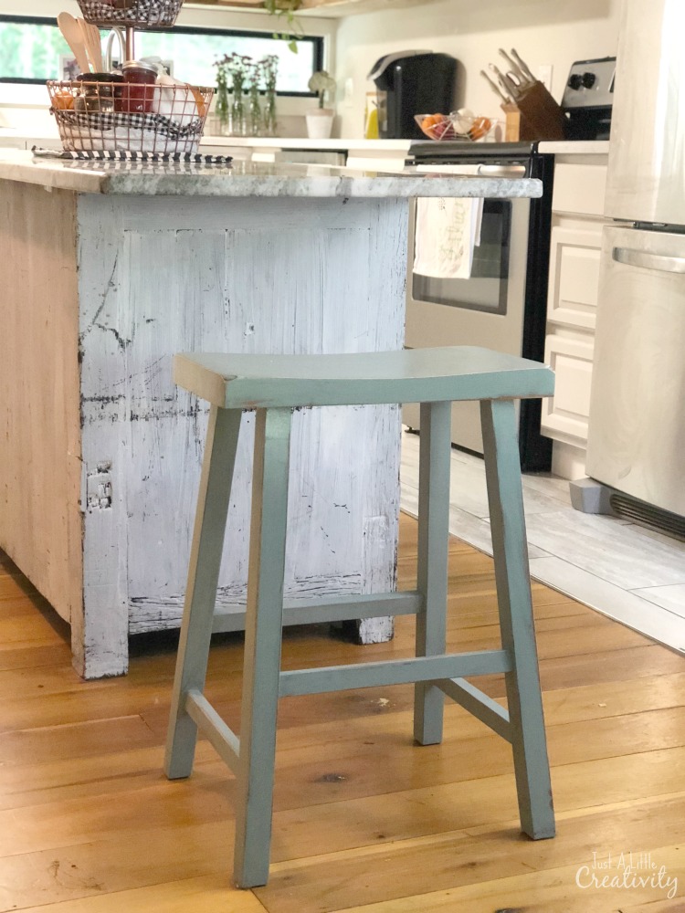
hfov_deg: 25.7
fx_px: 1504
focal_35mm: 57
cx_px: 342
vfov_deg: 33.8
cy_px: 456
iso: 1000
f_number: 2.8
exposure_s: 1/60
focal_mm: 6.6
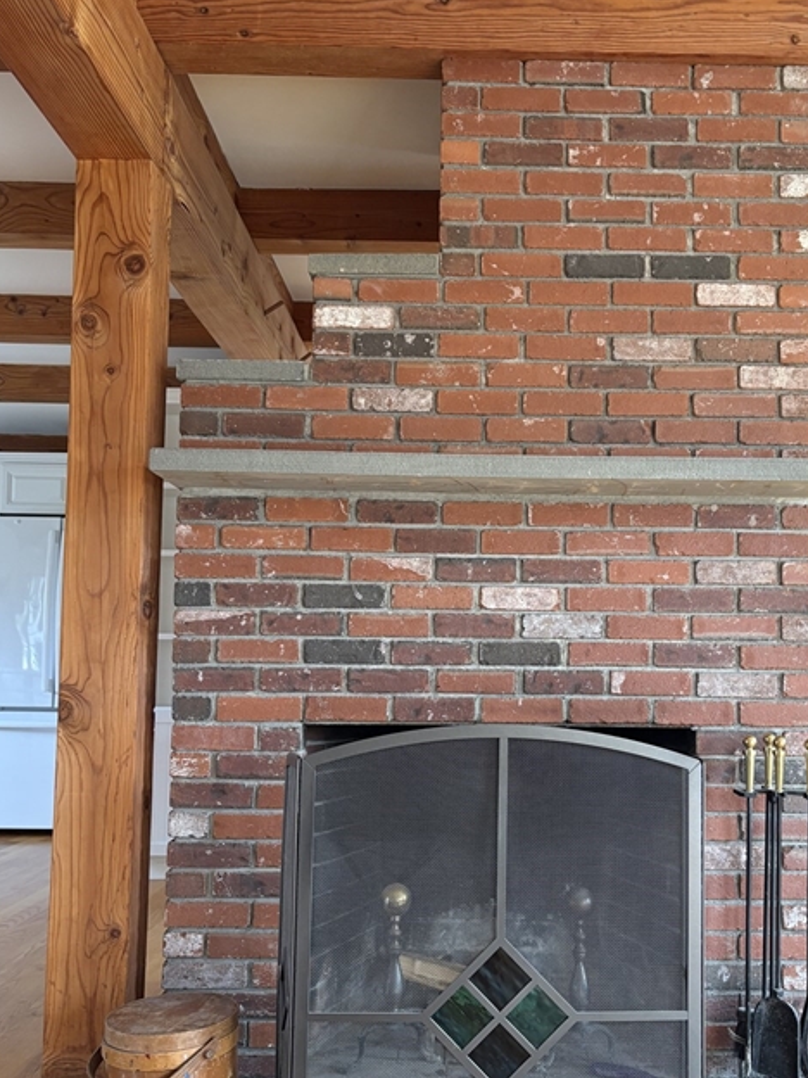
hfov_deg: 43.9
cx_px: 489
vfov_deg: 56.7
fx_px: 996
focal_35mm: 32
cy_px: 605
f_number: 1.6
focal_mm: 5.96
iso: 160
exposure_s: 1/60
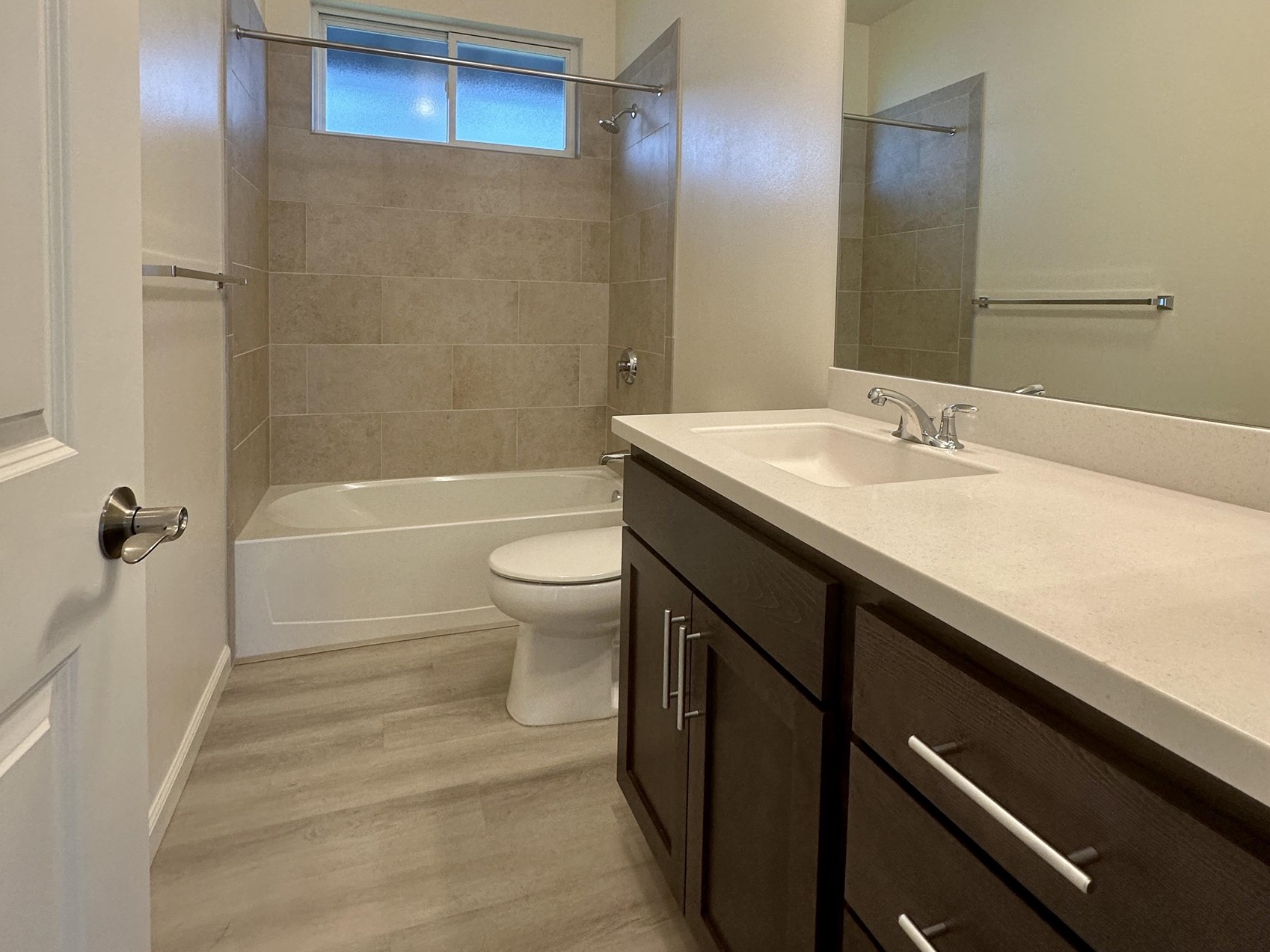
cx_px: 638
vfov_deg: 67.3
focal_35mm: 19
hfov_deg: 84.7
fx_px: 697
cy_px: 340
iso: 160
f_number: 2.2
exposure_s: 1/120
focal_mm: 2.22
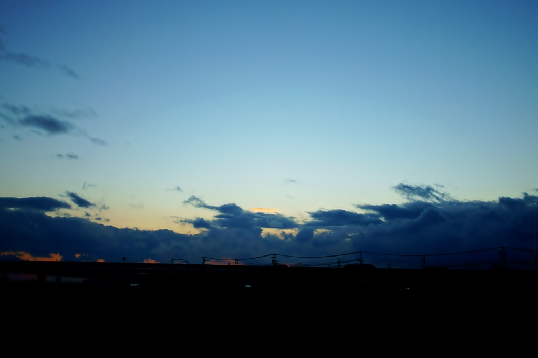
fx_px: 627
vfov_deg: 31.8
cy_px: 179
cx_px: 269
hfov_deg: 46.4
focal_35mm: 42
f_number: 1.8
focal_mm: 28
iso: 200
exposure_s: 1/2500
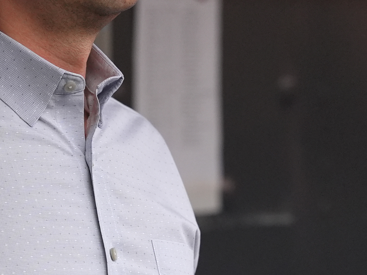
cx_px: 139
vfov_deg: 3.3
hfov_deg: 4.4
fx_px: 4793
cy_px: 84
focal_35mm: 452
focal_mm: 150
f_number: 4
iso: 1600
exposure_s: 1/6400
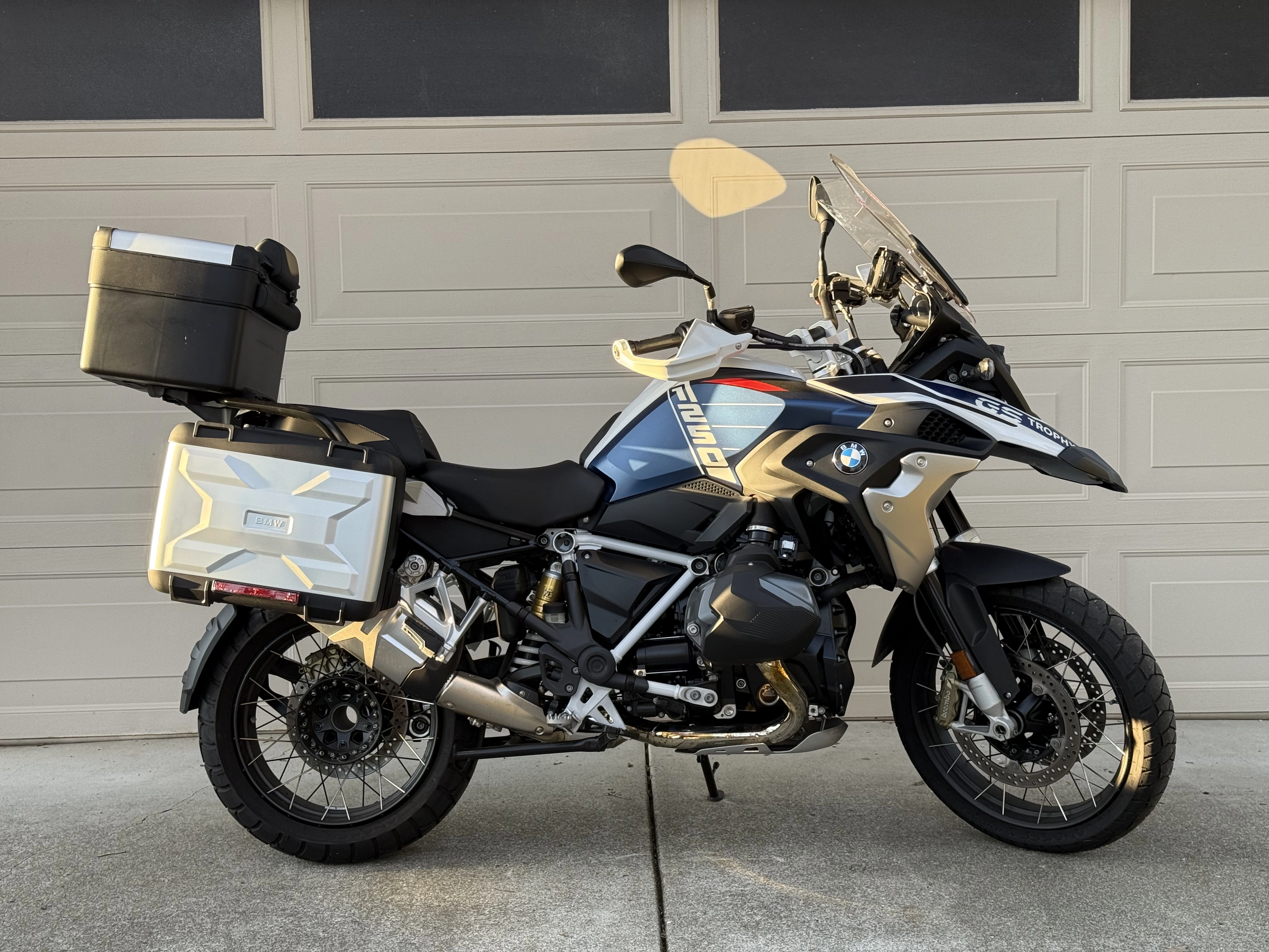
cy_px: 476
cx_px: 634
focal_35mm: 48
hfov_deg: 39.7
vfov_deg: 30.3
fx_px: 1760
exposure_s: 1/238
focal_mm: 6.76
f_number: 1.78
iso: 80
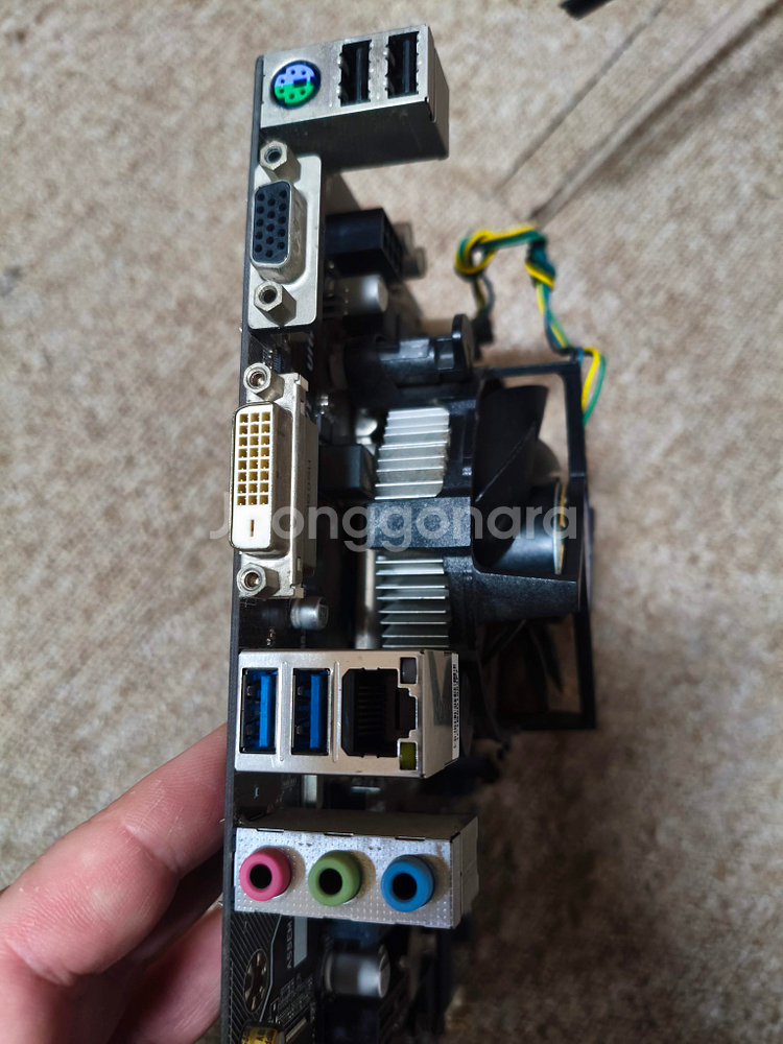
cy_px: 522
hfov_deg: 53.1
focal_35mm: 26
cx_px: 392
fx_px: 784
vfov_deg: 67.3
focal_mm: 4.94
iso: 500
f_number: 1.5
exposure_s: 1/24
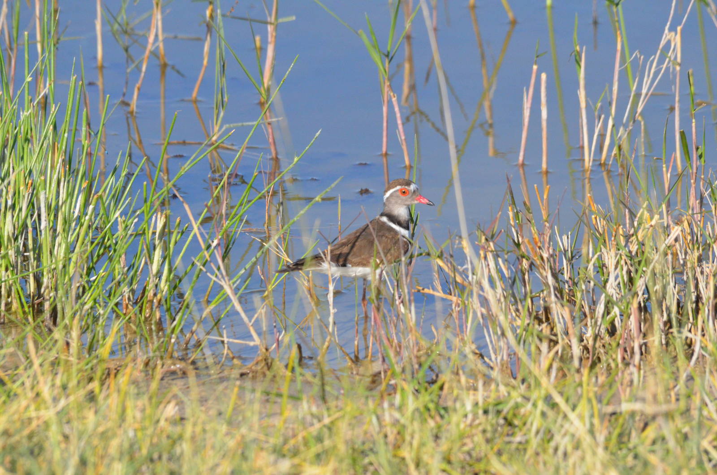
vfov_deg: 1.8
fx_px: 14908
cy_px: 238
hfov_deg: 2.8
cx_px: 358
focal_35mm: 750
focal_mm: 500
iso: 2500
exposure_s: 1/2500
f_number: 13
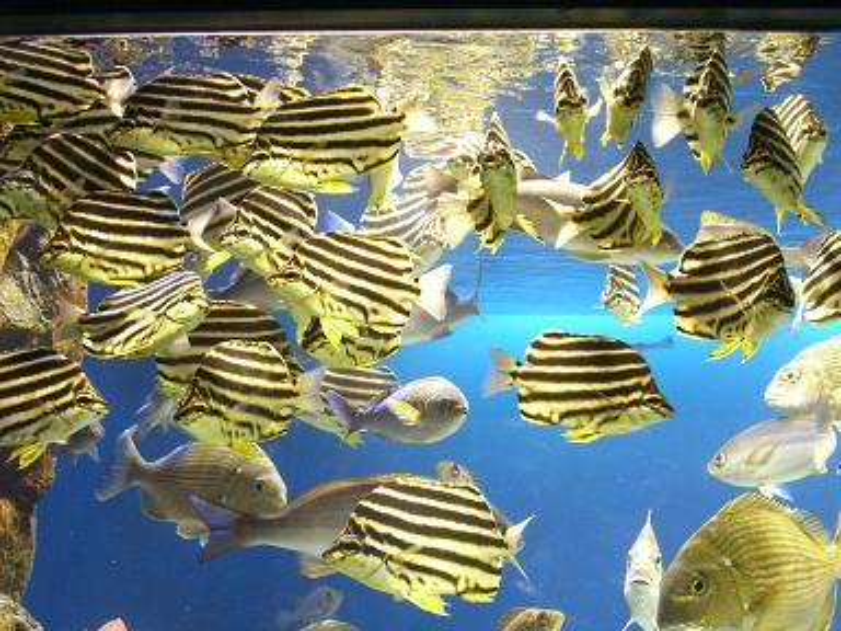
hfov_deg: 29.4
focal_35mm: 66
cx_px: 420
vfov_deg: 22.3
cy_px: 316
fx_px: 1603
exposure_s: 1/80
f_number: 3.6
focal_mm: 10.7
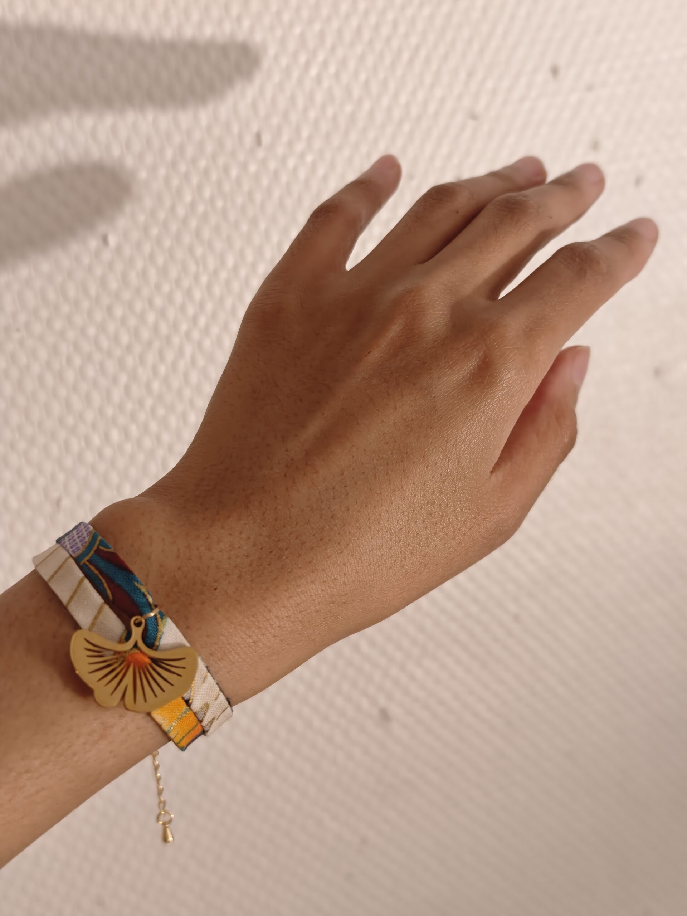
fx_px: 1217
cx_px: 344
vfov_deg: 41.2
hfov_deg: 31.5
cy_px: 458
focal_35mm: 46
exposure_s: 1/50
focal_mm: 8.72
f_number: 1.63
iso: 640
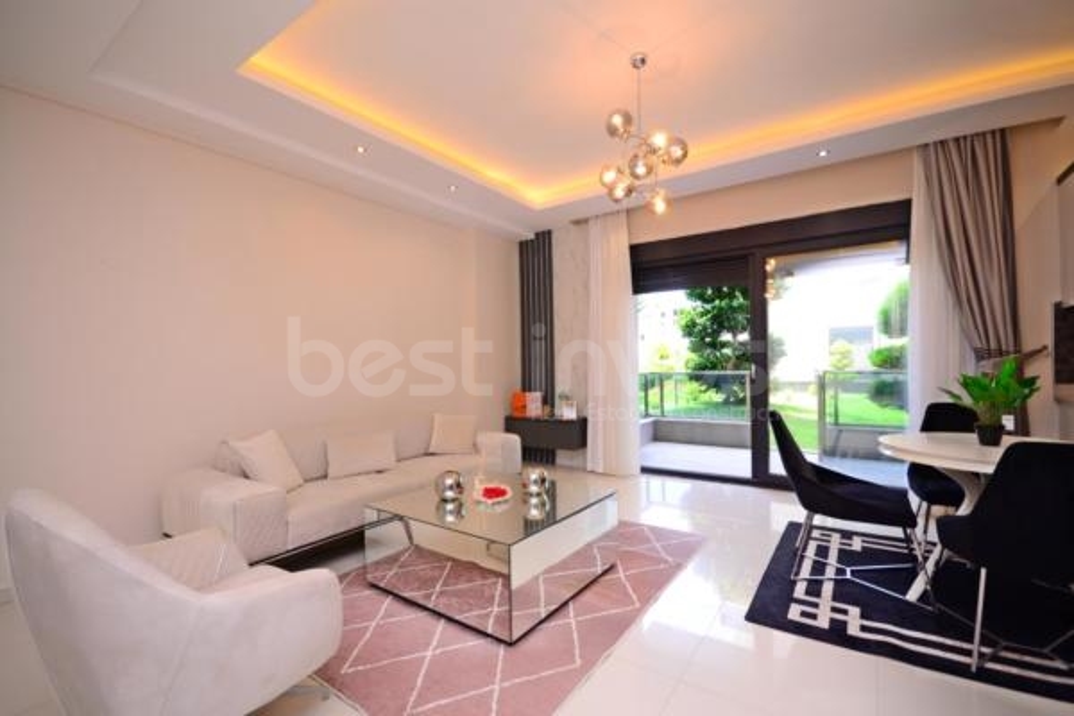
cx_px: 537
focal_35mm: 15
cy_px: 358
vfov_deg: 77.3
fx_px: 447
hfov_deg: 100.4
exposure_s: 1/60
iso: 320
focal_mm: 10
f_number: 5.6
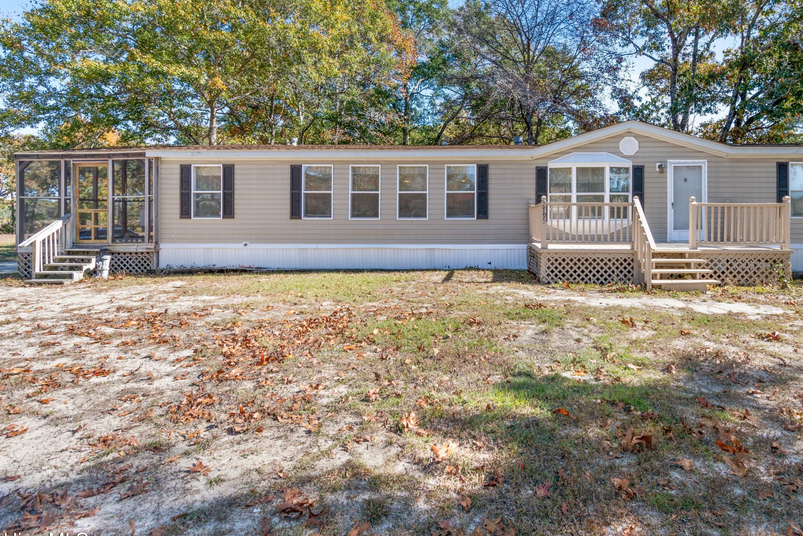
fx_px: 446
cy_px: 216
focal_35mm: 20
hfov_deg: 83.2
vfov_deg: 61.4
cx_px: 471
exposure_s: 1/200
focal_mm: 10
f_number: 7.1
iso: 100
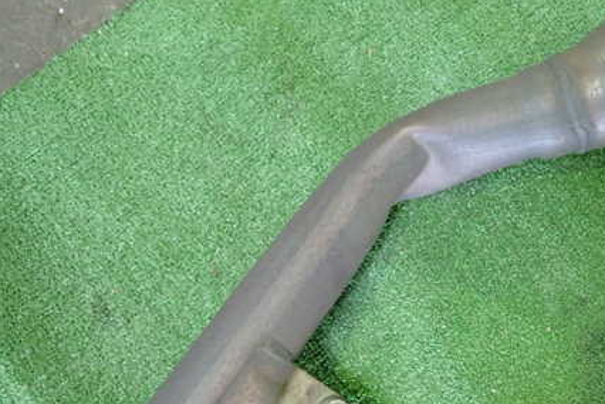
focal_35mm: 41
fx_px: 689
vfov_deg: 32.6
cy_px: 192
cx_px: 425
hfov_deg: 46.3
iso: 500
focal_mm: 5.05
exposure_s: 1/30
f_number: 2.2
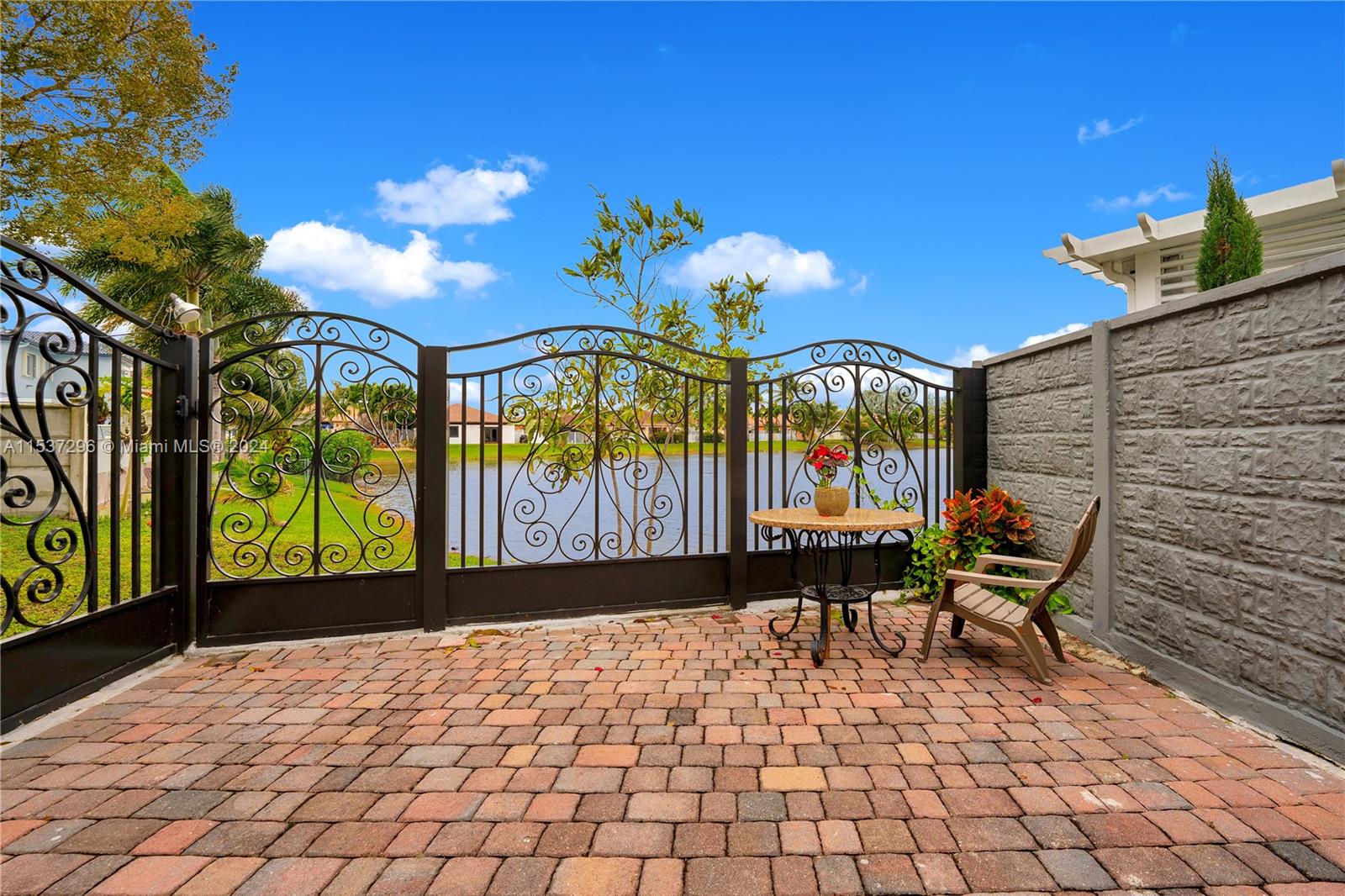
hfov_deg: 104.3
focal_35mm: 14
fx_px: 523
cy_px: 448
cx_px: 672
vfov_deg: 81.2
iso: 100
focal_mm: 14
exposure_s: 1/400
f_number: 5
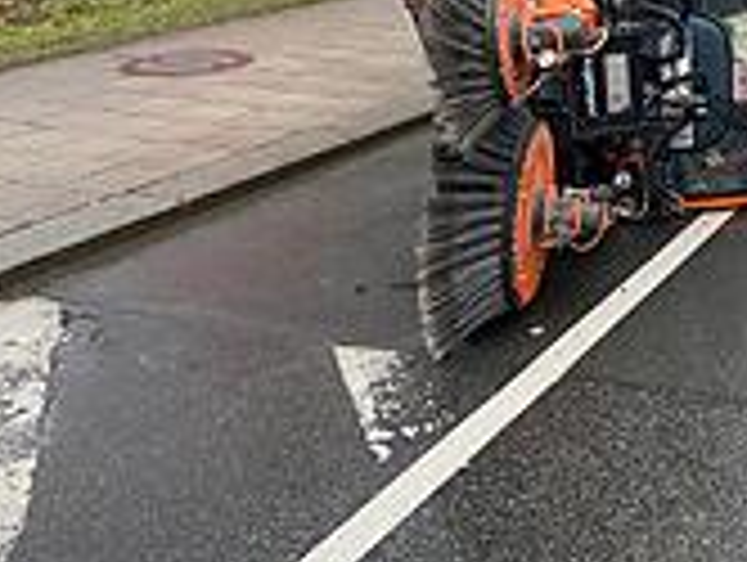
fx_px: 1189
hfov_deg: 32.1
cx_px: 752
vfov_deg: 26.2
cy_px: 117
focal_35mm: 55
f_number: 1.8
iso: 32
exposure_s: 1/222
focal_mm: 4.25
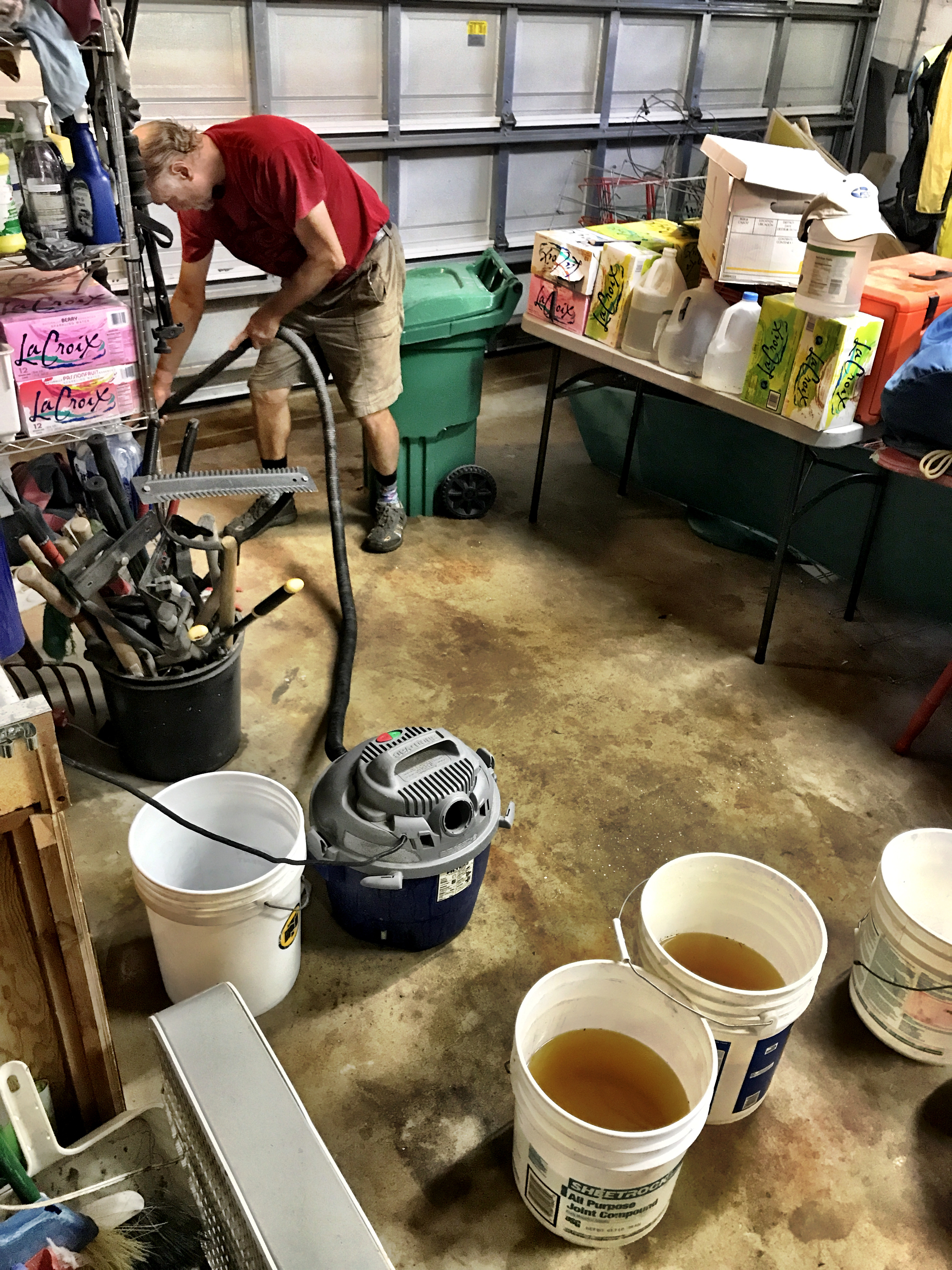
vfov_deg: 63.4
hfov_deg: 49.7
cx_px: 476
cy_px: 635
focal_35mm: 28
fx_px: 1027
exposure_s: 1/13
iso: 100
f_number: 1.8
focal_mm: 3.99
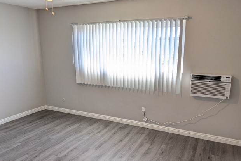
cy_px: 85
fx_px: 194
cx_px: 121
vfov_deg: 44.9
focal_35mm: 29
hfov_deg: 63.7
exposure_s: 1/120
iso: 116
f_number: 1.73
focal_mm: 4.38
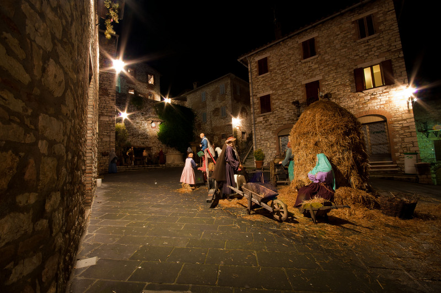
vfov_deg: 77.2
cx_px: 220
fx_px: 183
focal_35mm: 15
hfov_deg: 100.5
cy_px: 146
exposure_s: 30
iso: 200
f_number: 22
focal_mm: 10
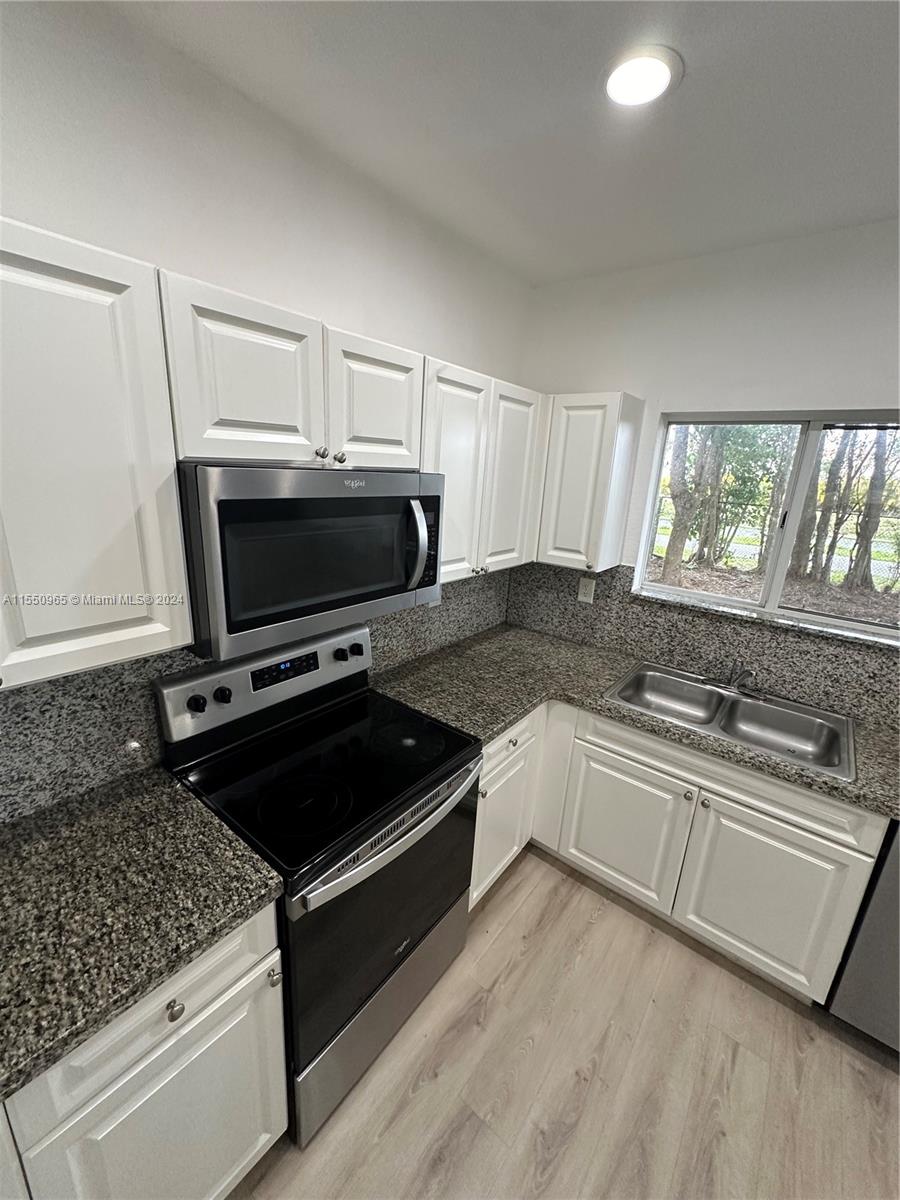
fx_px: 485
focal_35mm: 14
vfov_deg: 102.1
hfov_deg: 85.7
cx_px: 450
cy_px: 600
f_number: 2.2
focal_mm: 2.22
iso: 250
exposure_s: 1/120
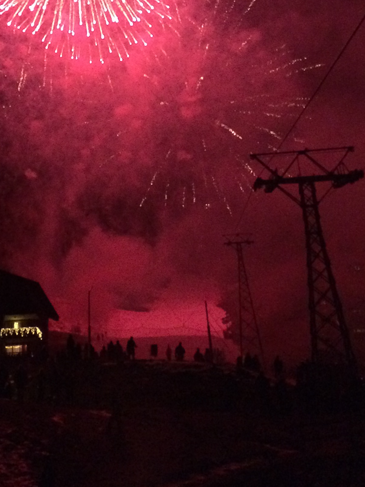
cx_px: 53
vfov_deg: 31.4
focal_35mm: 59
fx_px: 829
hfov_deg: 24.3
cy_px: 65
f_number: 2.2
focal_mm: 4.15
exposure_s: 1/25
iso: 320
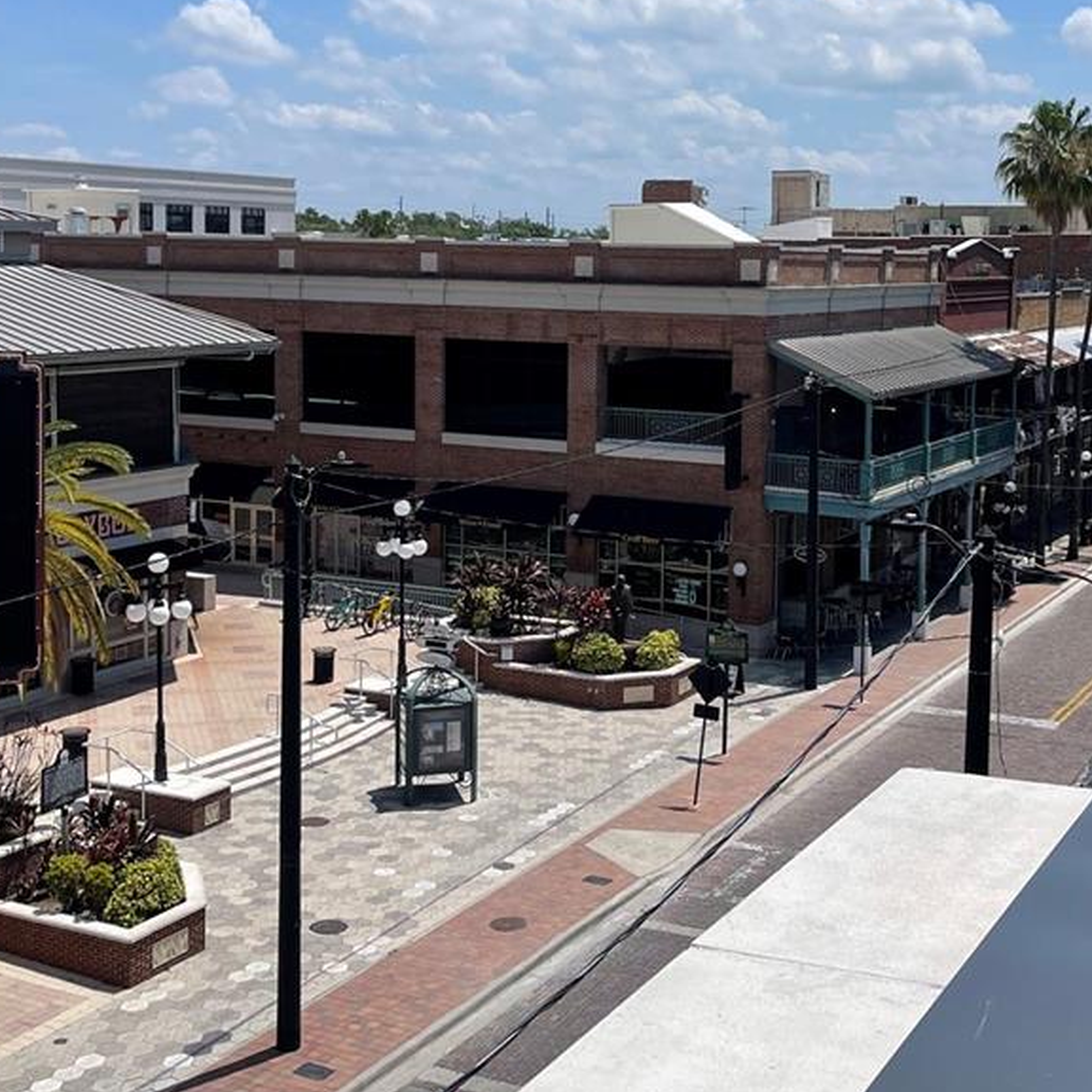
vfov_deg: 36.5
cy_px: 389
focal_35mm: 46
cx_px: 707
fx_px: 1642
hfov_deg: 36.5
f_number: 1.6
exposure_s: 1/6579
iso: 32
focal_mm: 5.1
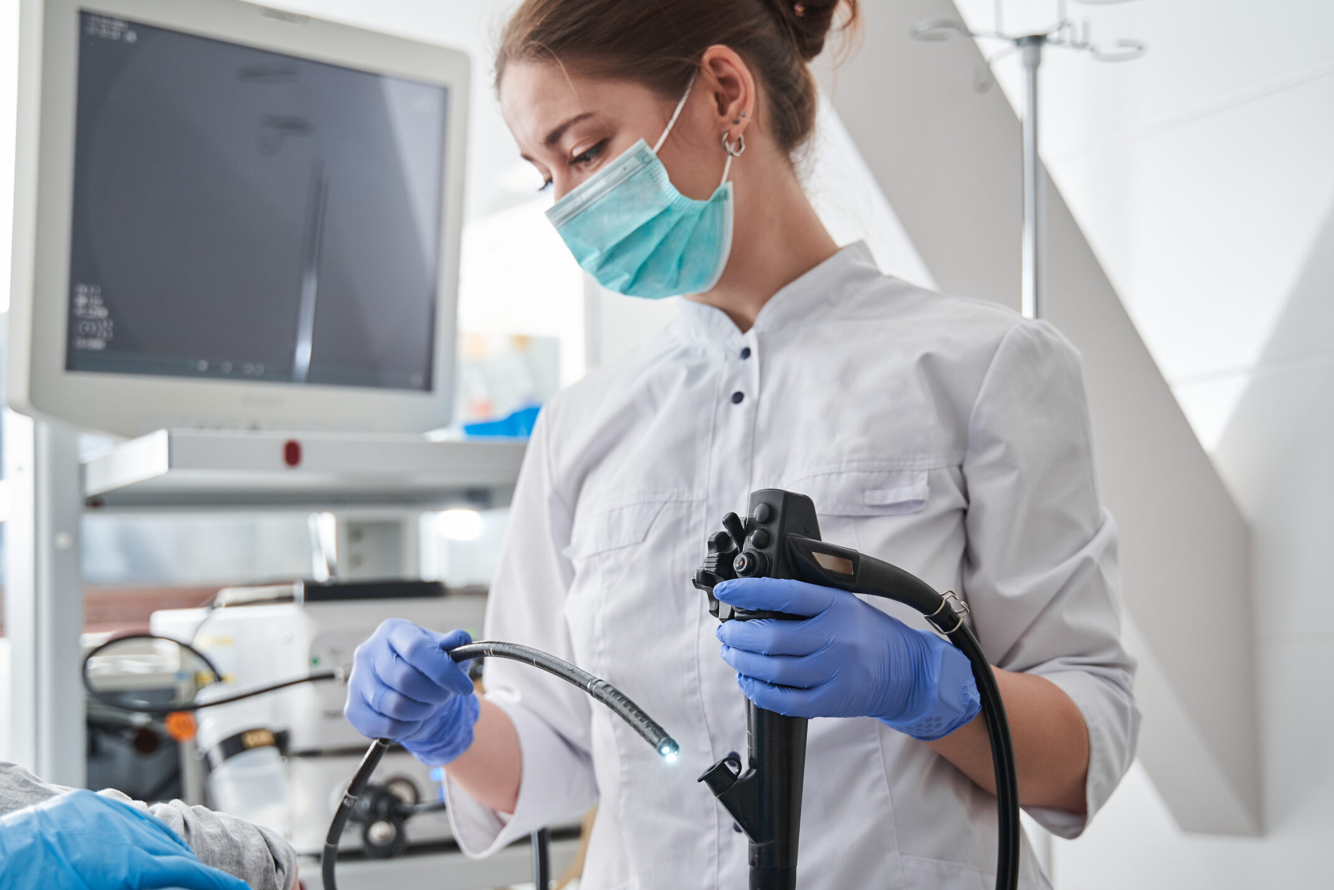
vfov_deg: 24.6
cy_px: 478
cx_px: 653
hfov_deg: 36.2
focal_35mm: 55
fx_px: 2038
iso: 250
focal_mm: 46
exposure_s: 1/100
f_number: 2.8
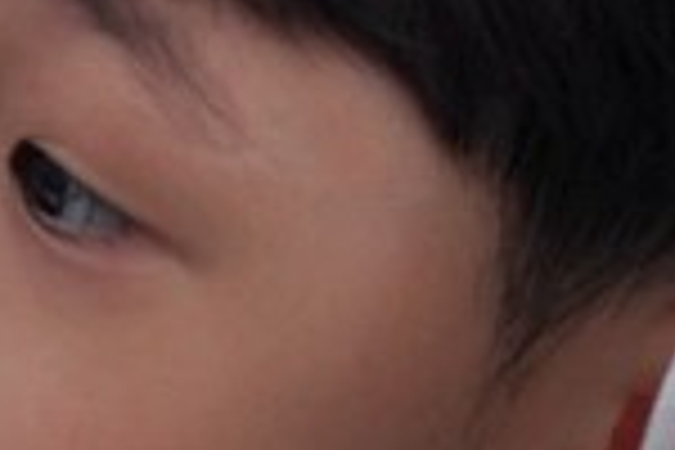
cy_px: 50
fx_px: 22498
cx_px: -252
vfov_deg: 1.1
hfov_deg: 1.7
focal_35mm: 1200
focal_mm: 200
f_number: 4
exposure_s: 1/250
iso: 1000
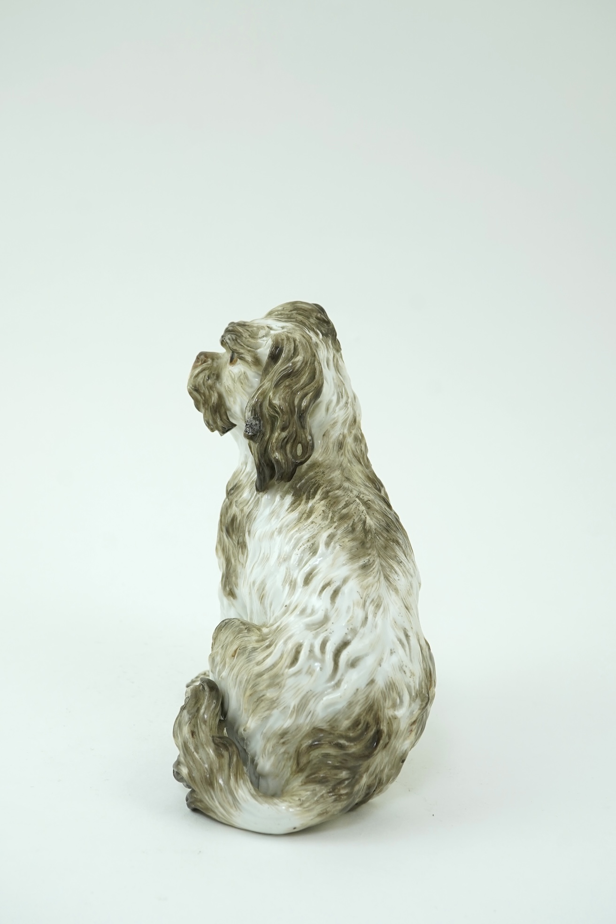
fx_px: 1155
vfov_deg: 43.6
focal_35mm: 45
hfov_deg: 29.9
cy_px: 462
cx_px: 308
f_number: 11
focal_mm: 30
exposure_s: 1/50
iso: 500
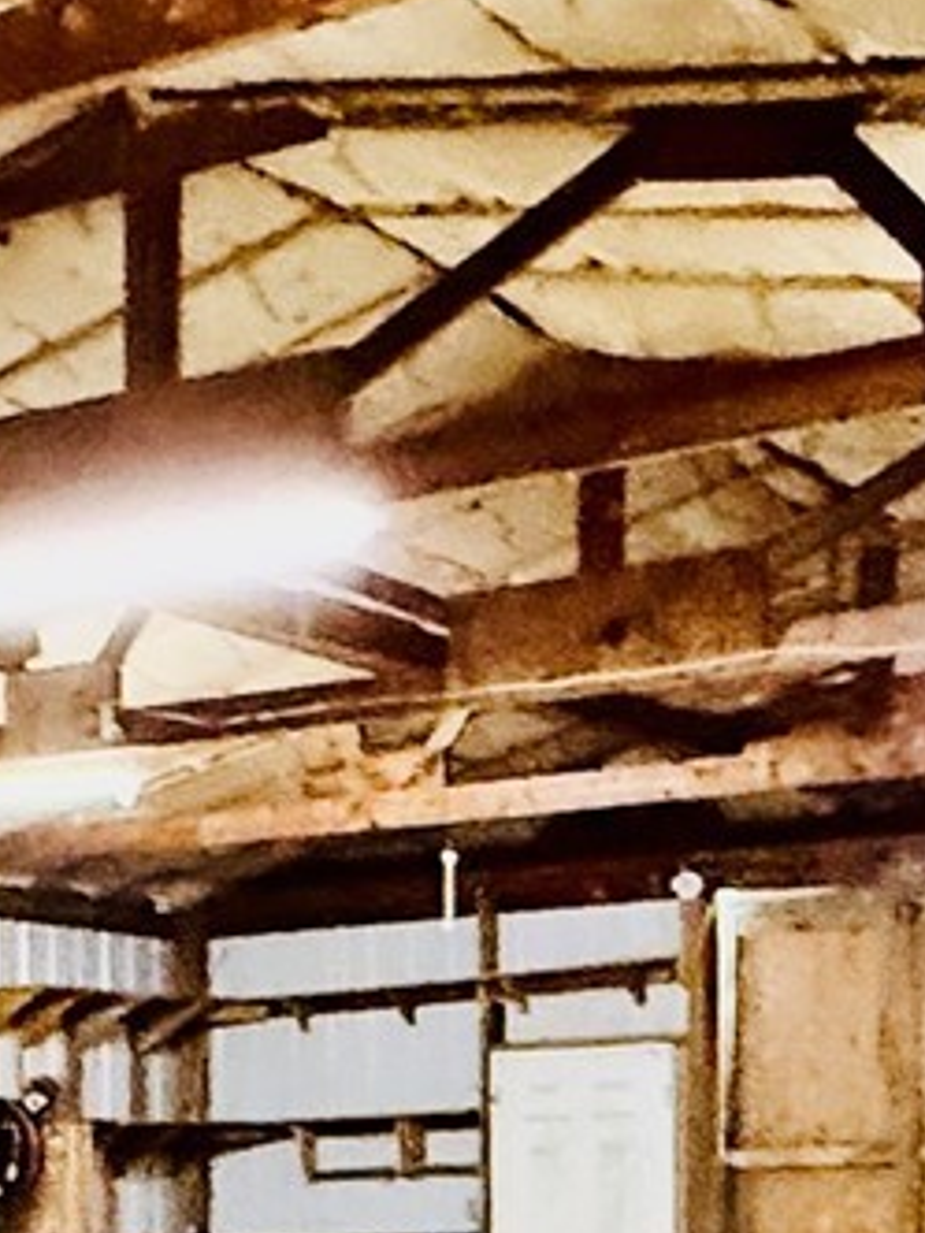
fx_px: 2886
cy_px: 1396
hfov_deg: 18.0
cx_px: 137
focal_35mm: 81
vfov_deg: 22.6
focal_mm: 2.22
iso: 1000
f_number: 2.2
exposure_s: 1/60
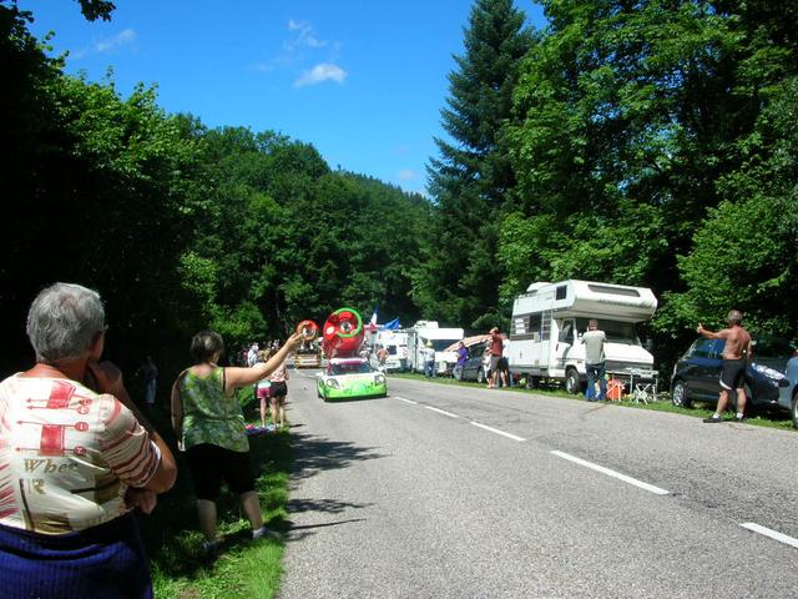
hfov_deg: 52.6
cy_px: 300
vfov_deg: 40.7
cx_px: 399
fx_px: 807
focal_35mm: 35
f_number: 5.6
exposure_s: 1/259
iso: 50
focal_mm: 5.8
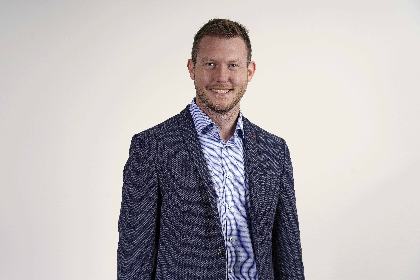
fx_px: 1073
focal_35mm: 92
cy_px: 142
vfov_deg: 14.9
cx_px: 202
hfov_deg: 22.1
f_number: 7.1
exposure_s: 1/125
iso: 100
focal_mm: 86
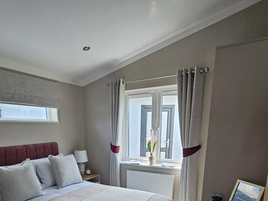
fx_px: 178
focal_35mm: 23
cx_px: 116
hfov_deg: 73.6
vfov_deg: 53.5
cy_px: 170
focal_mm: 2.2
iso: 50
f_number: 2.2
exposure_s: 1/145
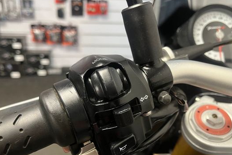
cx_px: 112
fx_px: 213
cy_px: 93
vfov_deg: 39.9
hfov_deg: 57.2
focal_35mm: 33
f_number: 1.6
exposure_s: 1/50
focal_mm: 5.1
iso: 250
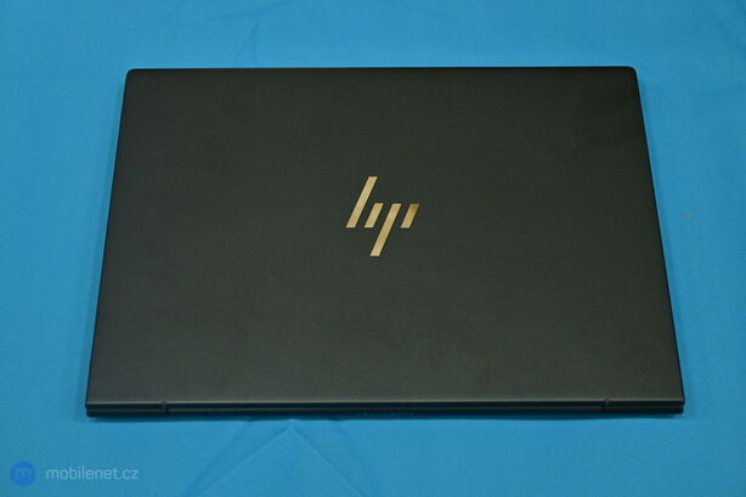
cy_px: 248
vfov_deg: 21.6
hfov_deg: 31.9
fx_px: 1305
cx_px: 373
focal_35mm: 63
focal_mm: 42
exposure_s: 1/60
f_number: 5.6
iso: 1250
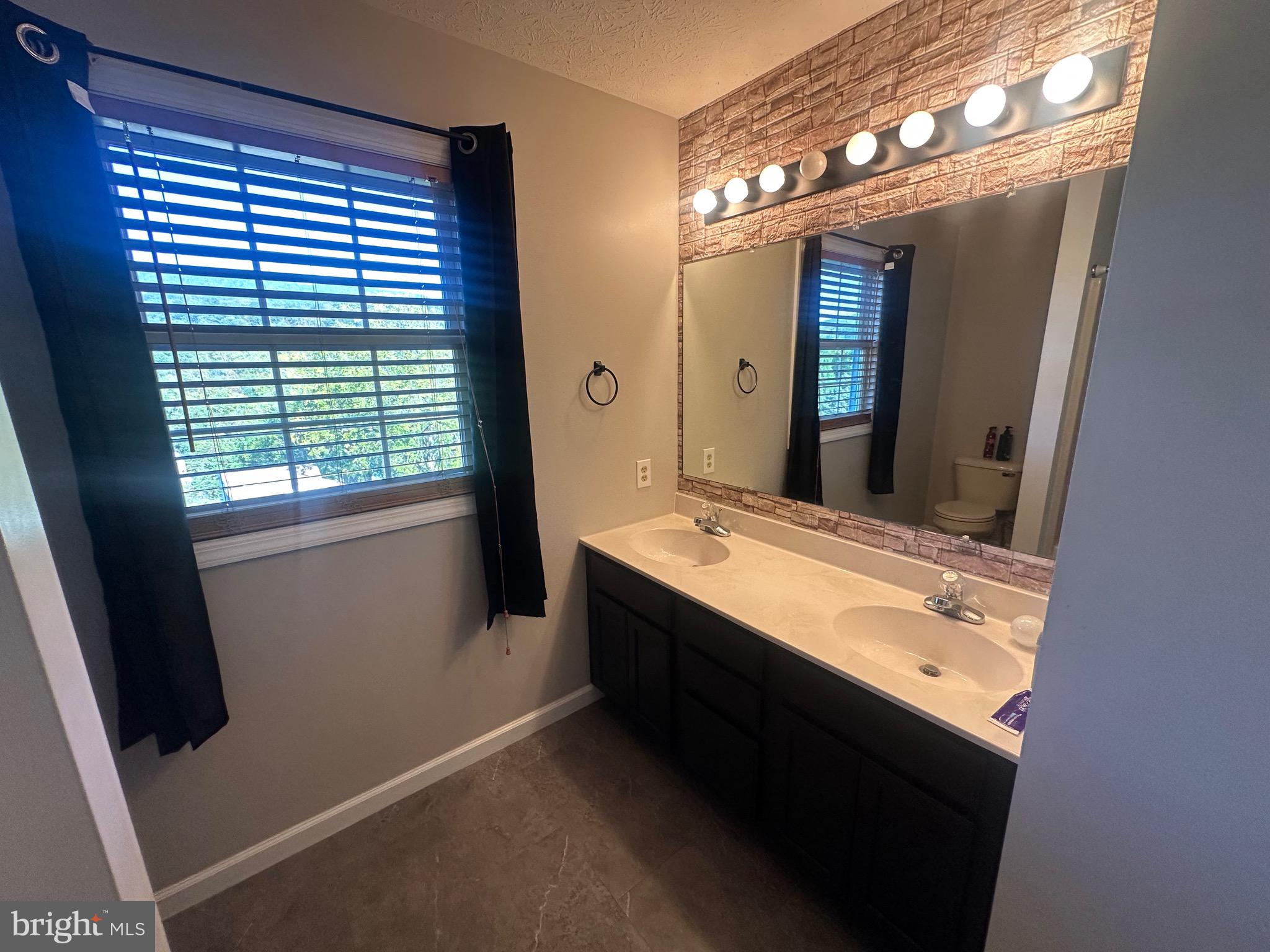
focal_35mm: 14
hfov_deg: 102.1
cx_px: 635
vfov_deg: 85.7
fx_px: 514
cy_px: 476
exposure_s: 1/120
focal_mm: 2.22
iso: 160
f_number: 2.2
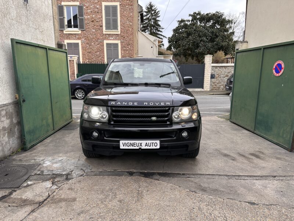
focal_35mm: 24
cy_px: 110
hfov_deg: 71.6
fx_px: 204
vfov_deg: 56.8
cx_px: 147
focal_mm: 6.86
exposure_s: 1/195
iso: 64
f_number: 1.78
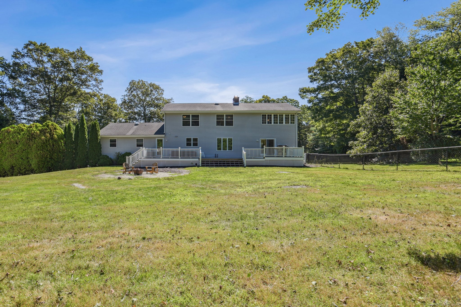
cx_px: 230
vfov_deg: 70.4
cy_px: 154
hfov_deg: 93.3
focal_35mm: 17
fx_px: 218
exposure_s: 1/500
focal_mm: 17
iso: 400
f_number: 11
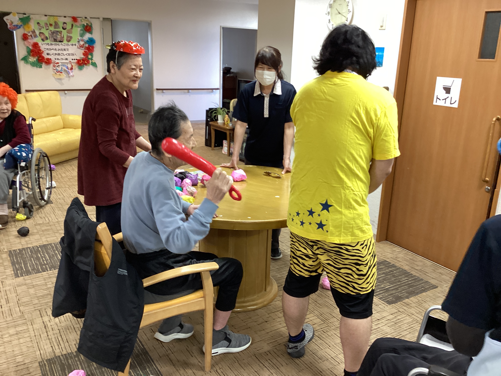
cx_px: 250
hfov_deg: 58.4
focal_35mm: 31
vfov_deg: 45.4
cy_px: 188
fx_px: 449
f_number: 2.4
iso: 200
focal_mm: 3.3
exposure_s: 1/60
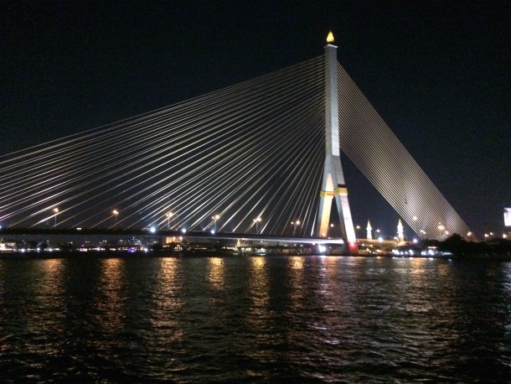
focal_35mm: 30
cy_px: 192
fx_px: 443
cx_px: 256
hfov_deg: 59.9
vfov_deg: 46.8
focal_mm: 4.12
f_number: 2.2
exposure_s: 1/15
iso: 1250
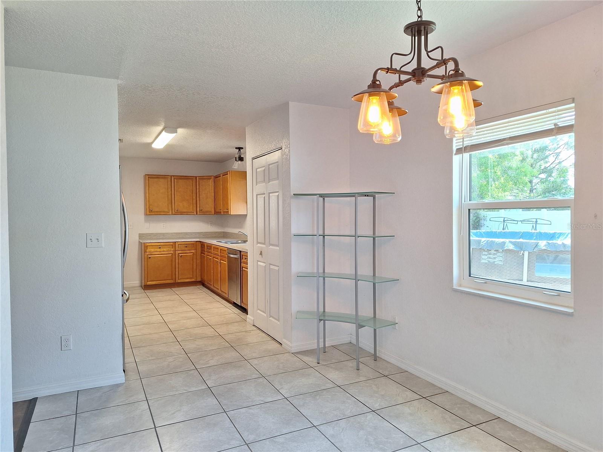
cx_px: 302
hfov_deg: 73.9
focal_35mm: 23
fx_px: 401
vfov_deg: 58.9
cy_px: 226
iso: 64
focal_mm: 5.54
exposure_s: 1/50
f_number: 1.8
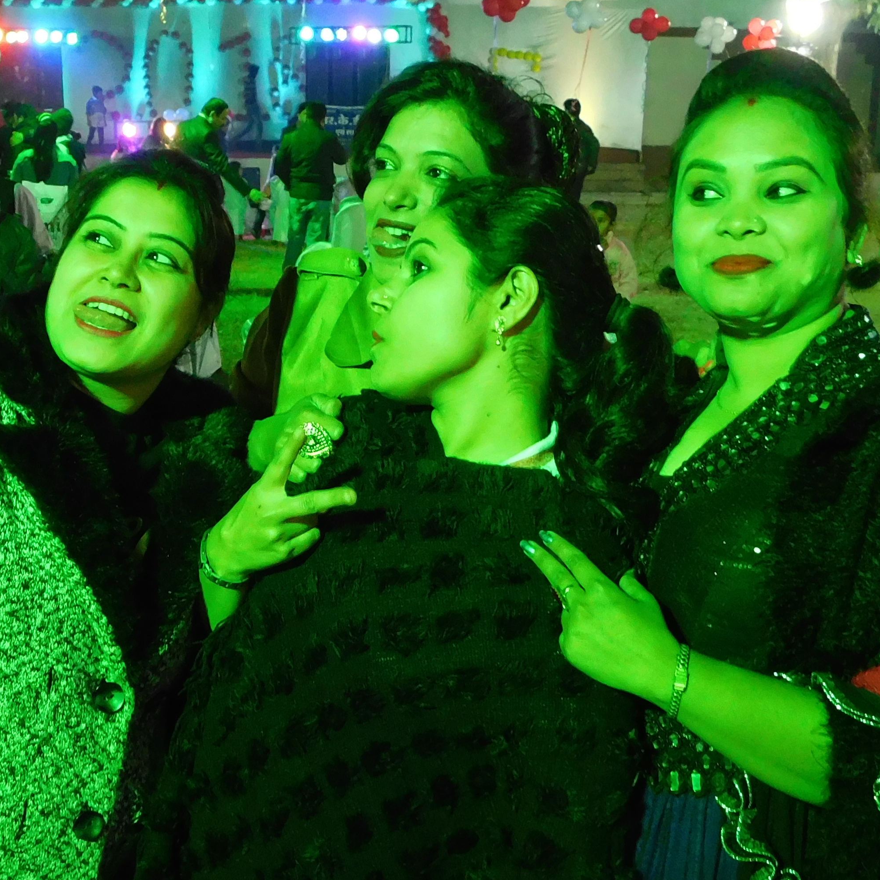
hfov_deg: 35.9
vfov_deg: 36.0
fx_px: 1352
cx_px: 345
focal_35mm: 47
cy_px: 486
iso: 400
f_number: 3
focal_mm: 4
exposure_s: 1/25
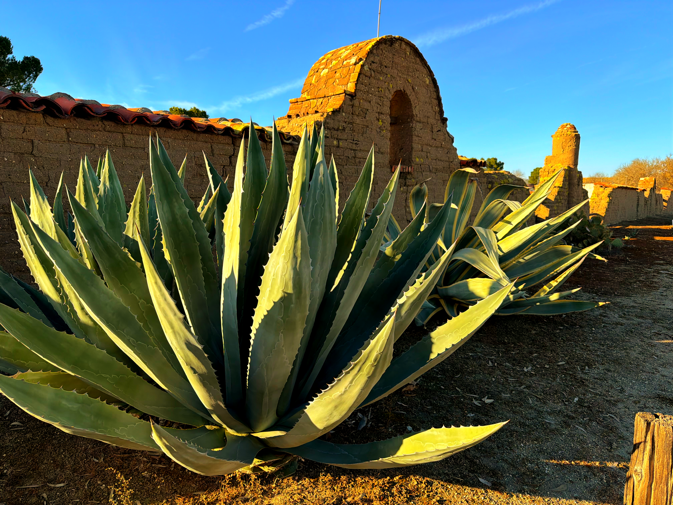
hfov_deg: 71.6
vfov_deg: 56.8
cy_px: 252
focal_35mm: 24
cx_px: 336
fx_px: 467
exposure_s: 1/2169
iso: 80
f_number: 1.78
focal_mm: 6.76
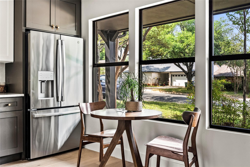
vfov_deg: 38.4
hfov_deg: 55.1
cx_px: 125
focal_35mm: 34
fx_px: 240
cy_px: 84
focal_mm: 34.5
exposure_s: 1/3
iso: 320
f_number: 9
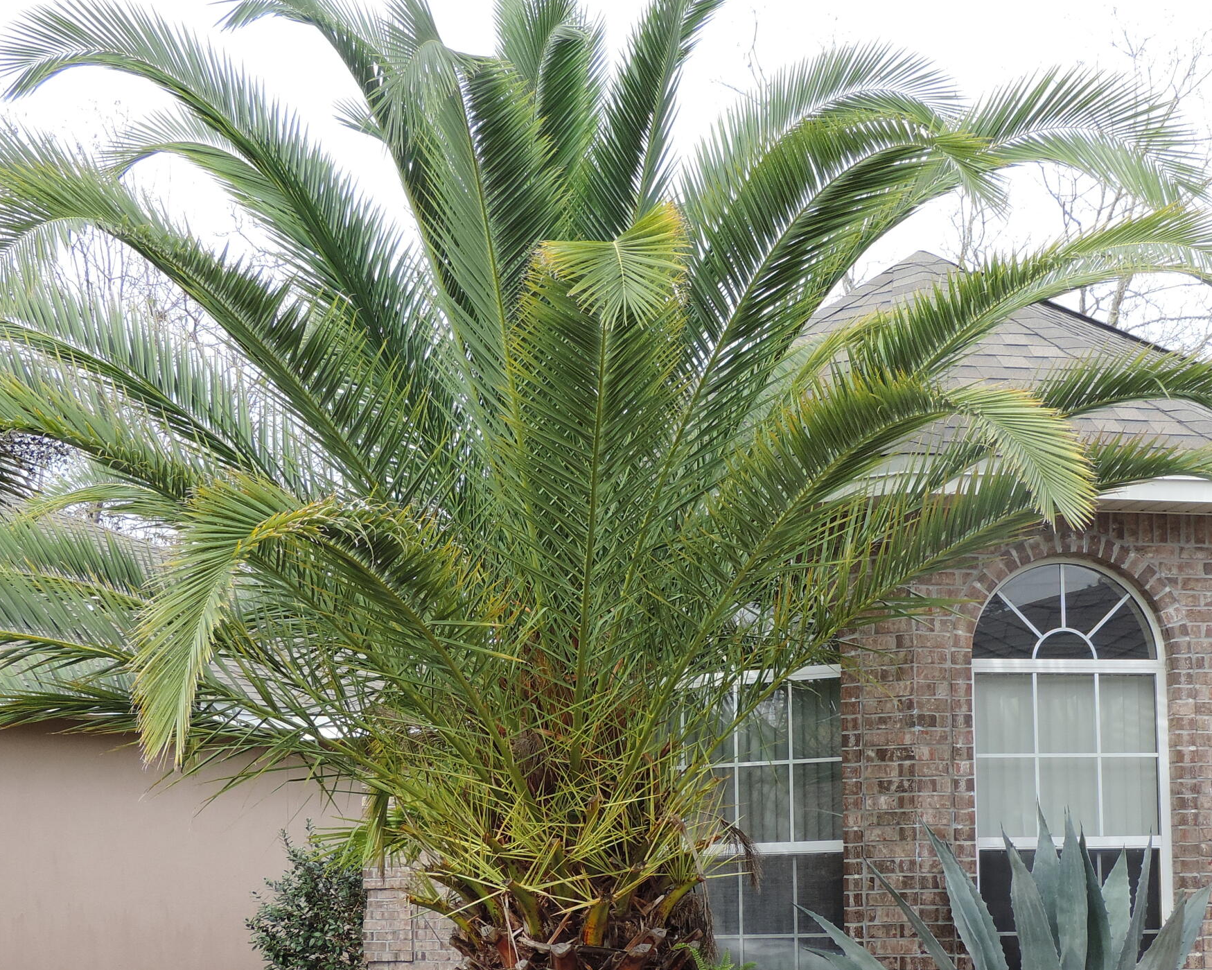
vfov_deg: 21.1
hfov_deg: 26.4
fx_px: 2583
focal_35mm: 72
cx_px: 678
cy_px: 689
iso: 80
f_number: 3.4
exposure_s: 1/250
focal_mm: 7.6
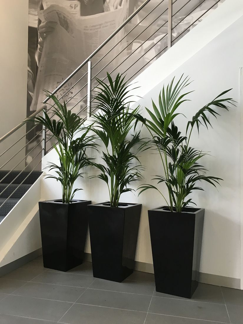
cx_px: 122
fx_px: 271
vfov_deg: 61.7
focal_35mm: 29
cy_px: 162
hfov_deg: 48.2
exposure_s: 1/33
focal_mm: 4.15
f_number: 2.2
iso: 80
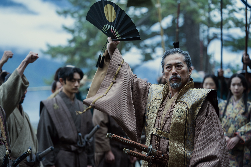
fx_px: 718
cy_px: 84
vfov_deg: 13.3
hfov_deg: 19.8
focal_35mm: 103
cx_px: 126
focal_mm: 103
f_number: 3.2
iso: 320
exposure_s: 1/400
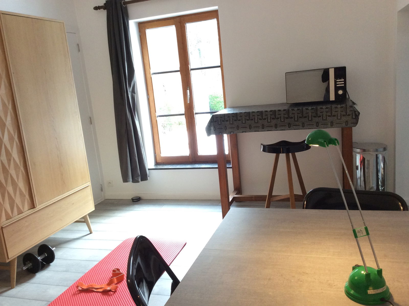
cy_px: 153
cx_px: 204
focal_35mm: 32
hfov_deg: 56.9
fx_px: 378
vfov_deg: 44.1
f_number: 2.4
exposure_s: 1/25
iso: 100
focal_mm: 3.3
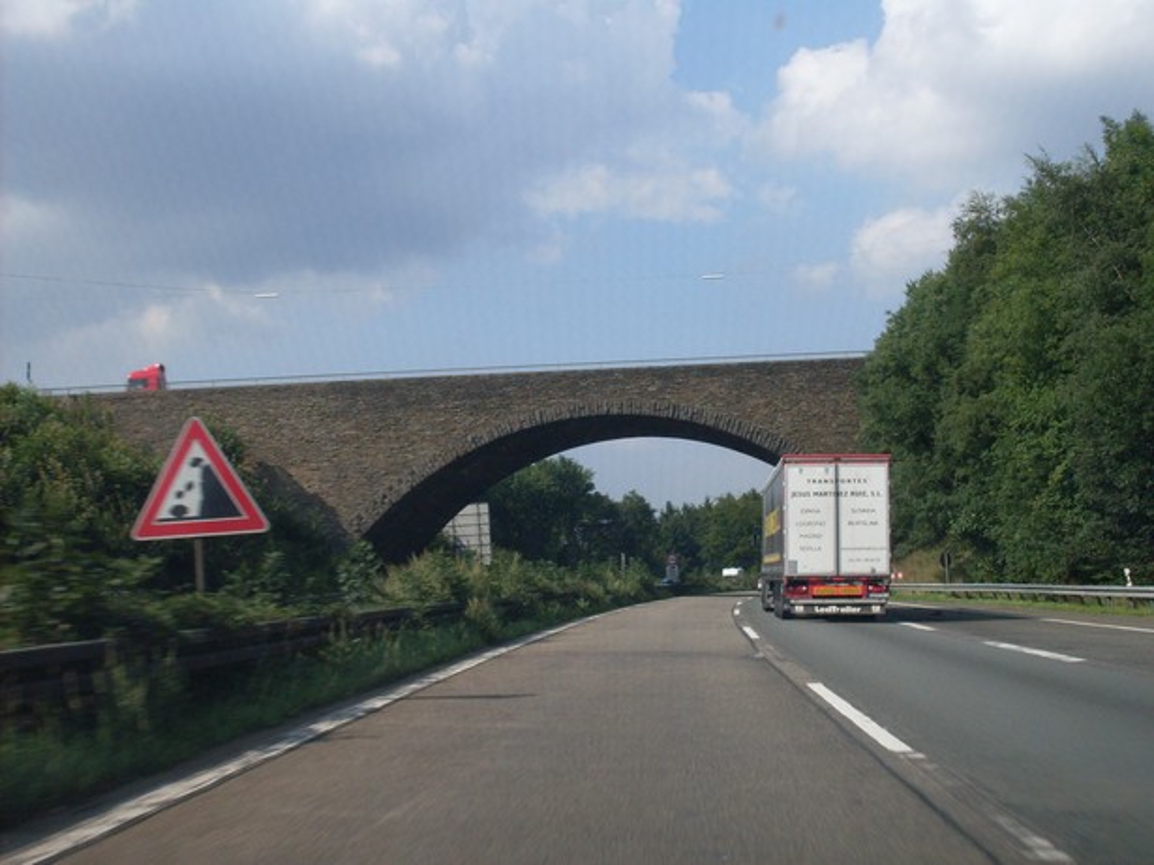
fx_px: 1633
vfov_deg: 29.7
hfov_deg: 38.9
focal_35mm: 49
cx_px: 577
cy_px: 432
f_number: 9.1
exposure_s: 1/125
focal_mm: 8.1
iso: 80
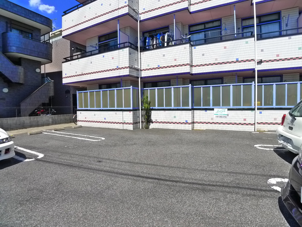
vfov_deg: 56.8
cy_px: 114
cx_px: 151
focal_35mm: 24
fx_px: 209
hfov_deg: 71.6
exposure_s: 1/800
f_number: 4
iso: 400
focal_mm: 5.1
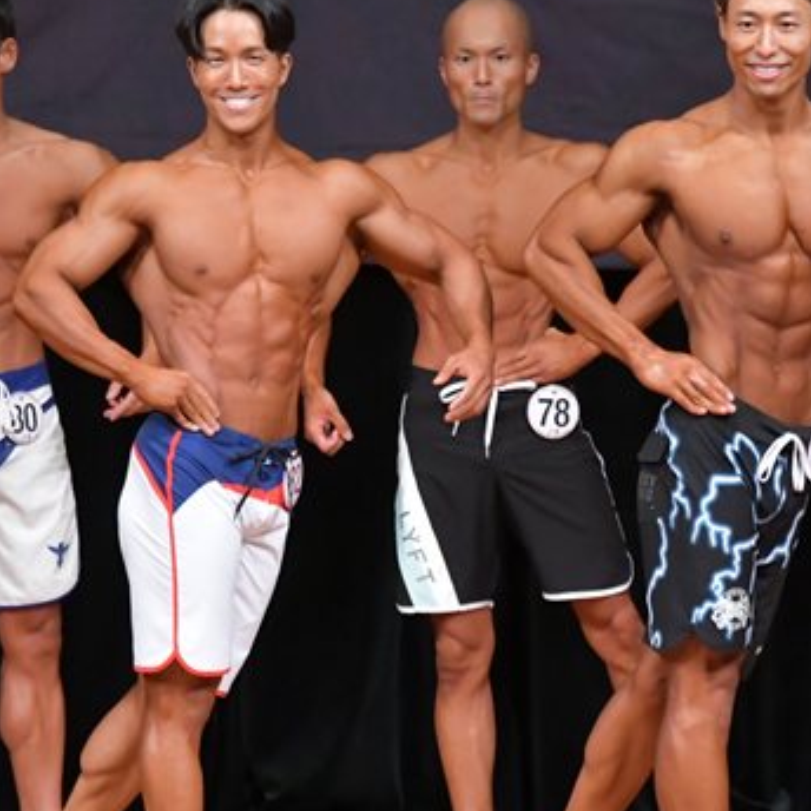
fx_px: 14446
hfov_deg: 3.2
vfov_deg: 3.2
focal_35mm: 545
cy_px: 457
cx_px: 421
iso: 5000
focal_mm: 190
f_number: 5.6
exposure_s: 1/400
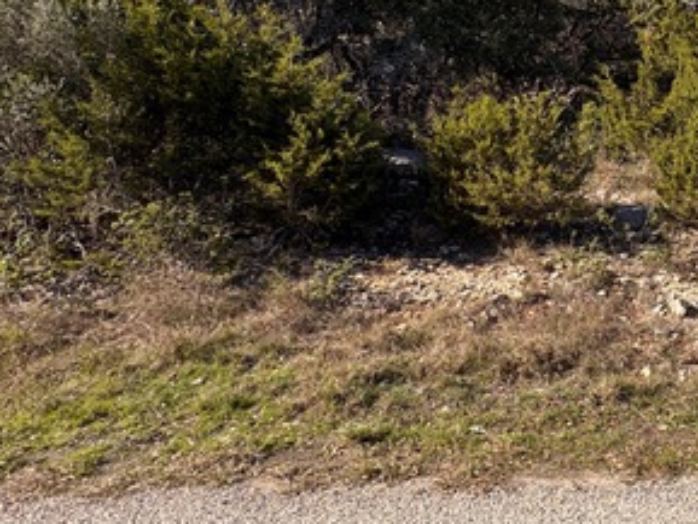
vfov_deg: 42.7
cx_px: 652
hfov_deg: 50.4
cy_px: 80
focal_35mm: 31
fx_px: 625
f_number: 2.2
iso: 40
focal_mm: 2.22
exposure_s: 1/620
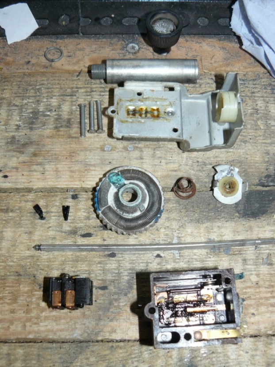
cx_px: 138
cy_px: 184
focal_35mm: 36
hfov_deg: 39.6
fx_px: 382
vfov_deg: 51.4
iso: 100
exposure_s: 1/30
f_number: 4
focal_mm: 6
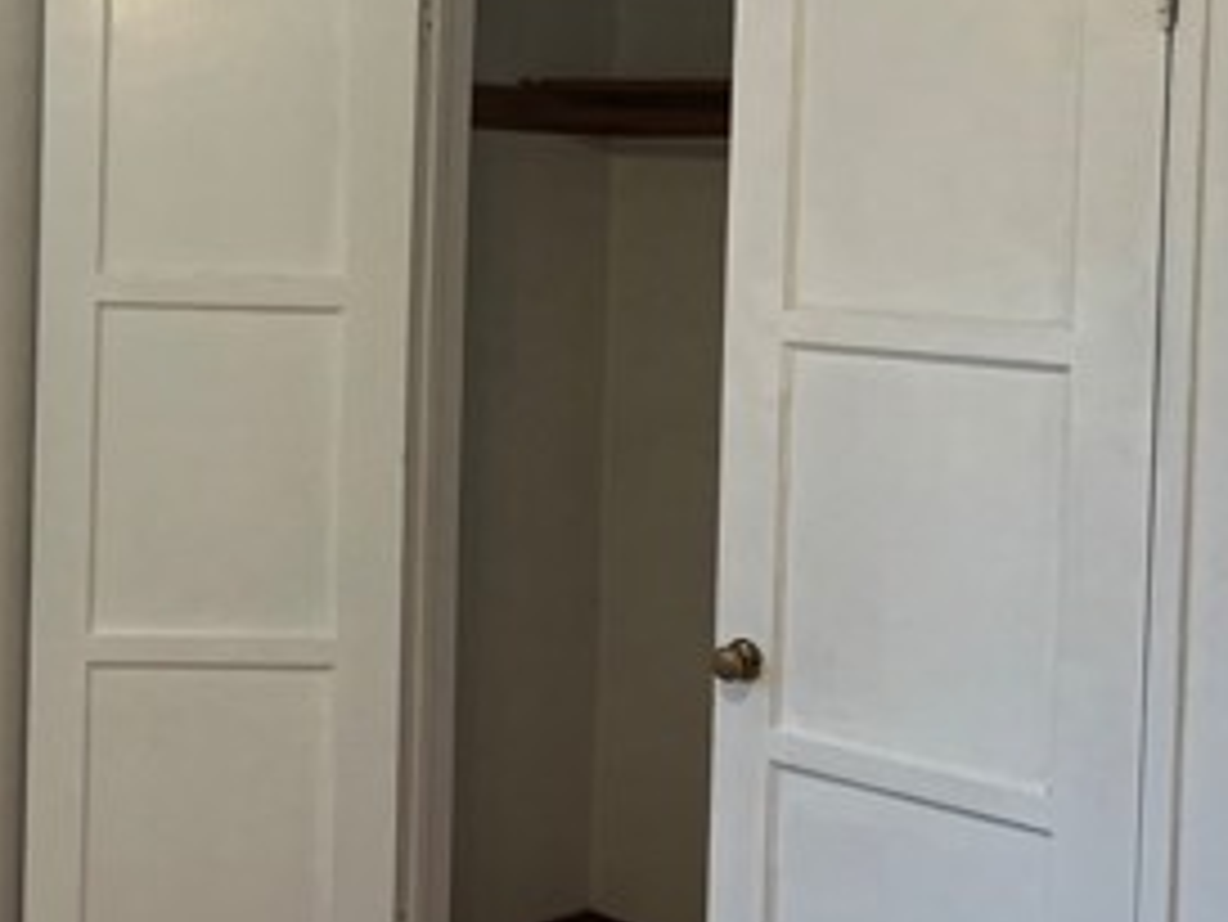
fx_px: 2165
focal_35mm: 61
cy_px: 238
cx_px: 157
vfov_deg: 23.8
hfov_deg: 30.5
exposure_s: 1/120
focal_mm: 5.7
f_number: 1.5
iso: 100
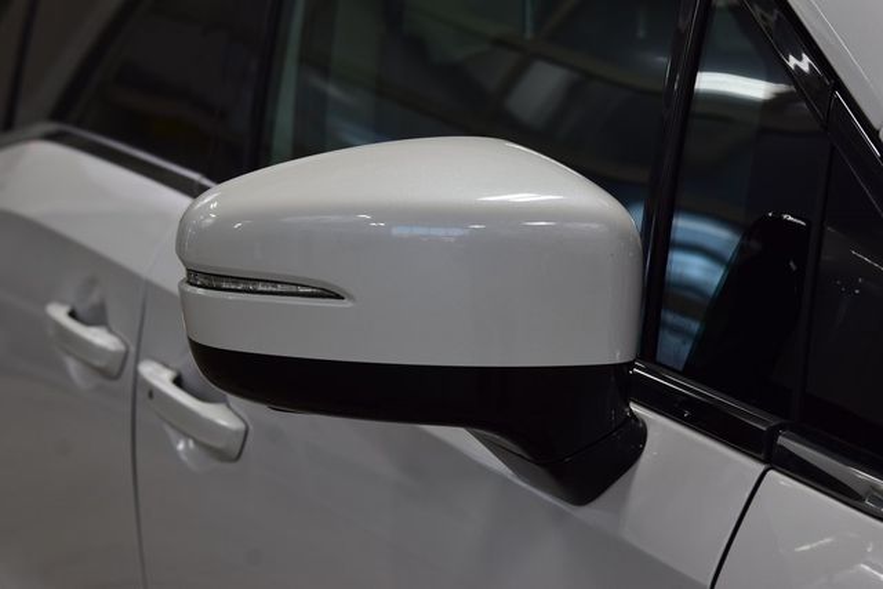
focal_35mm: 93
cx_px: 442
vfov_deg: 14.7
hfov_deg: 21.9
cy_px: 294
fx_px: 2281
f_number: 7.1
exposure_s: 1/40
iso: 400
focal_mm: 62
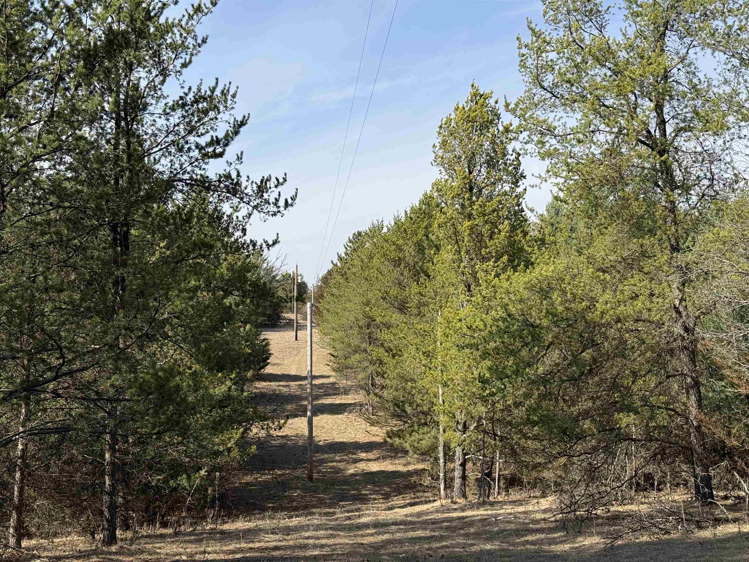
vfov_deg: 30.3
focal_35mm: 48
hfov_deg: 39.7
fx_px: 1039
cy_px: 281
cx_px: 374
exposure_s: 1/3226
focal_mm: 6.76
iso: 64
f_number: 1.78
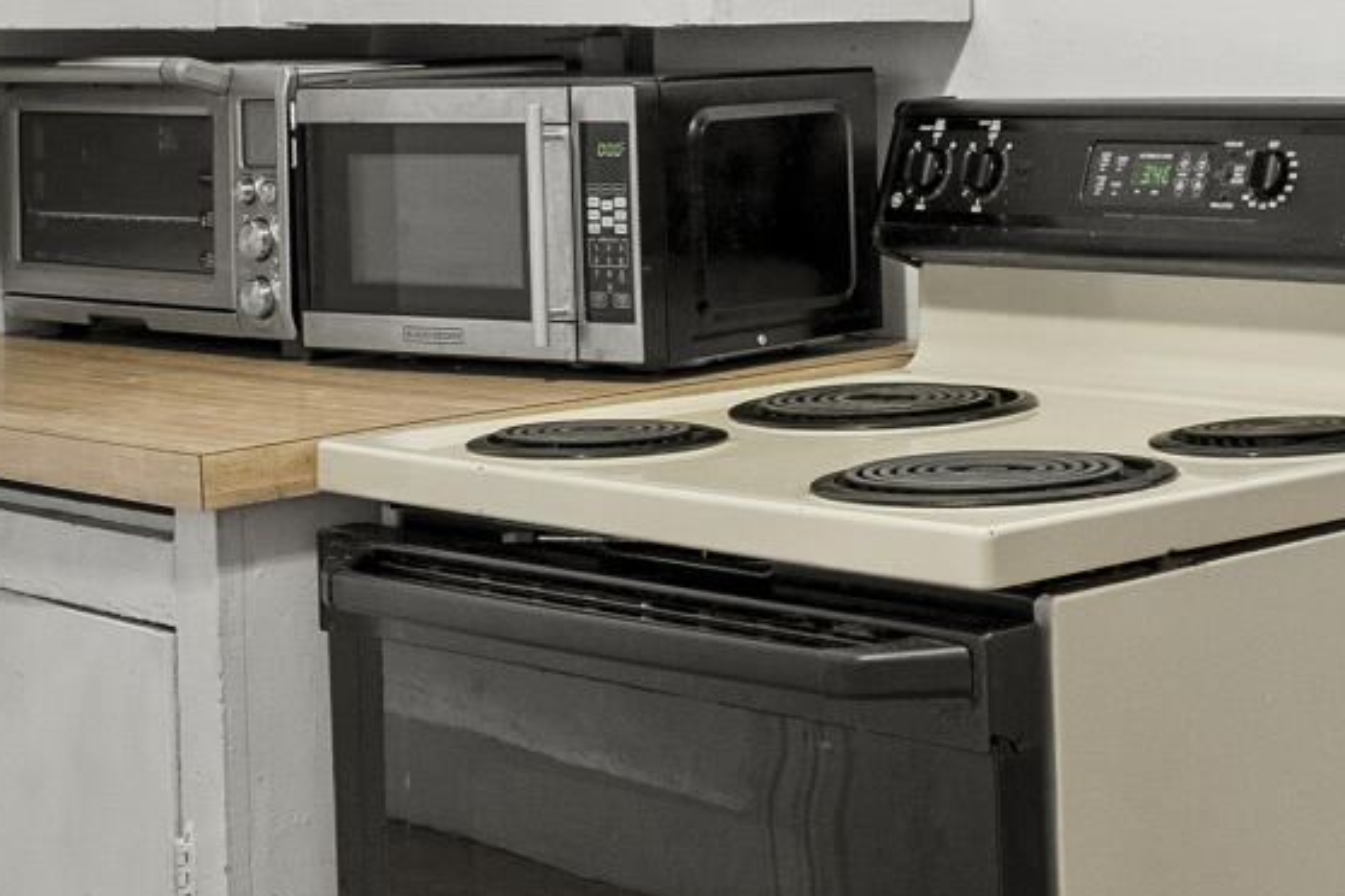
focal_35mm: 86
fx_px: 3213
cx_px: 1538
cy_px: 58
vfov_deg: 15.7
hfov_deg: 22.1
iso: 1250
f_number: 4.5
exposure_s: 1/5
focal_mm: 16
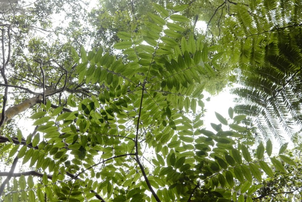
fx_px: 302
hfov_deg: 53.1
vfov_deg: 36.9
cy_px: 101
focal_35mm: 36
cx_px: 151
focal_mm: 24
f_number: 5.6
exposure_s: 1/100
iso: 3200
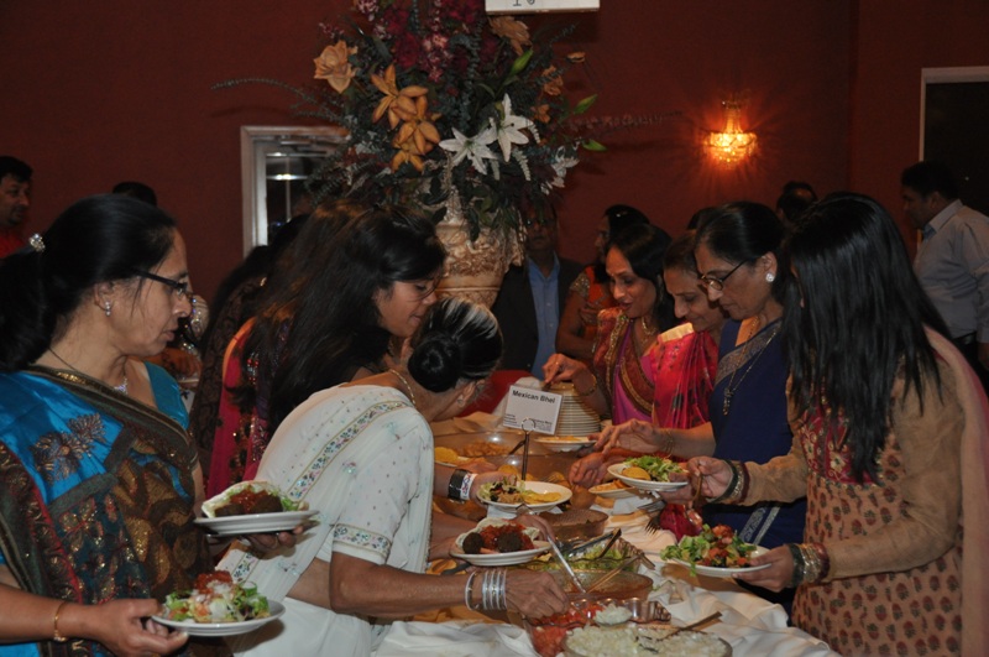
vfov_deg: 21.5
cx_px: 494
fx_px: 1728
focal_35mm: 63
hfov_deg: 31.9
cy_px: 328
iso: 800
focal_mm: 42
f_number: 4.5
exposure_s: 1/60
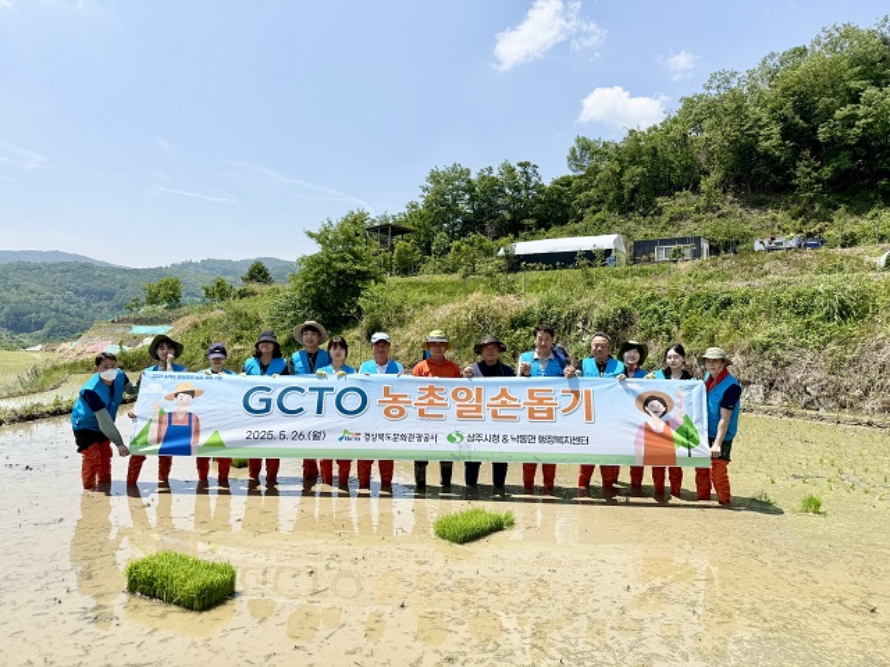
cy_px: 334
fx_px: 617
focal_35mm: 24
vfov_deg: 56.8
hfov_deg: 71.6
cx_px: 445
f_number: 1.78
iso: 80
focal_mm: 6.76
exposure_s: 1/4975
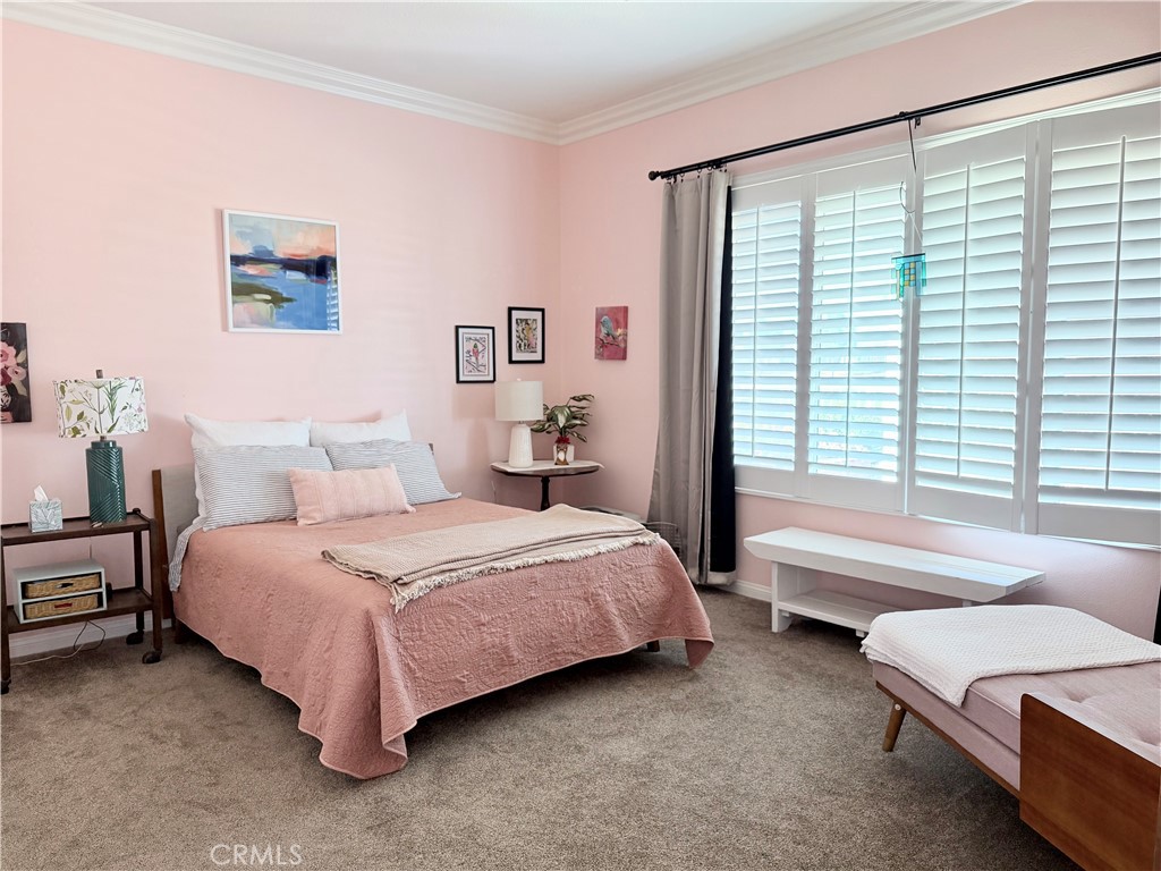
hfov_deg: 71.6
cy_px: 436
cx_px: 580
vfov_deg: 56.8
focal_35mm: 24
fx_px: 805
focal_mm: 6.76
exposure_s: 1/60
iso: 250
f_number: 1.78
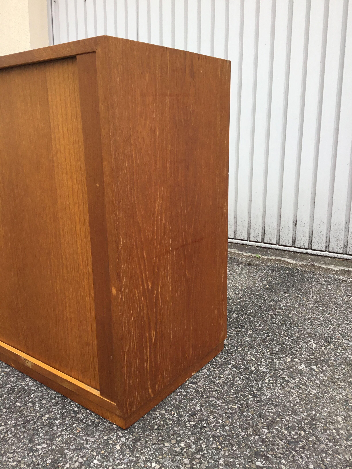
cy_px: 234
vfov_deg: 58.4
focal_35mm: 31
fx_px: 420
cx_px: 176
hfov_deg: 45.4
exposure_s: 1/359
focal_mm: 3.3
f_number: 2.4
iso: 25
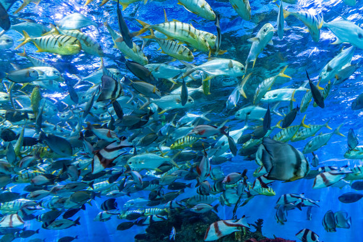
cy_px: 121
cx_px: 182
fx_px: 282
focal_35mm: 28
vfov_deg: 46.4
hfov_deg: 65.5
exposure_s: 1/125
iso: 4000
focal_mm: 28
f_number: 4.5
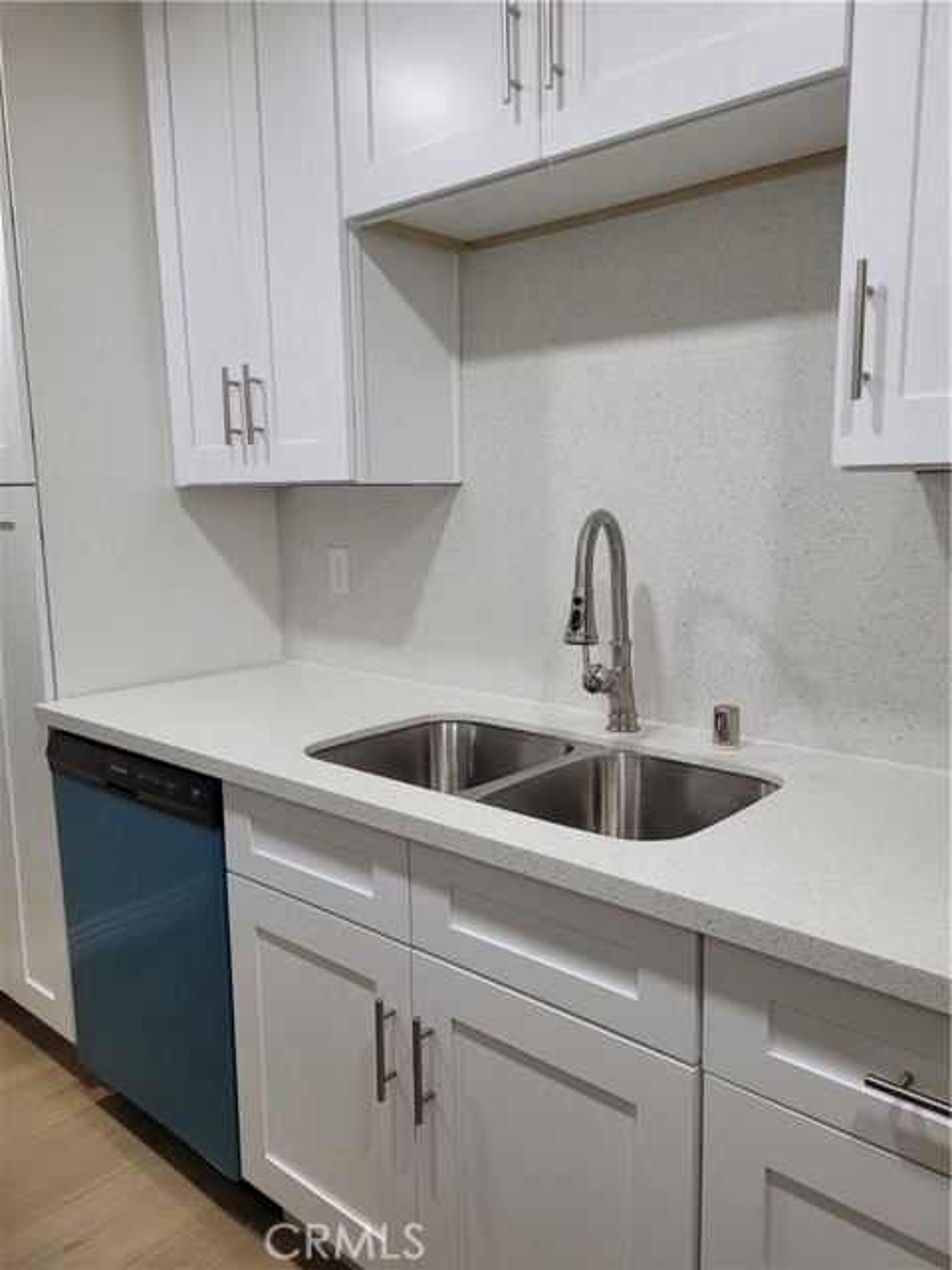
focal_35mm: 26
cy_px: 635
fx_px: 953
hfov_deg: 53.1
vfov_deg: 67.3
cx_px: 476
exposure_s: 1/120
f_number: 1.8
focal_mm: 5.4
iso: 200
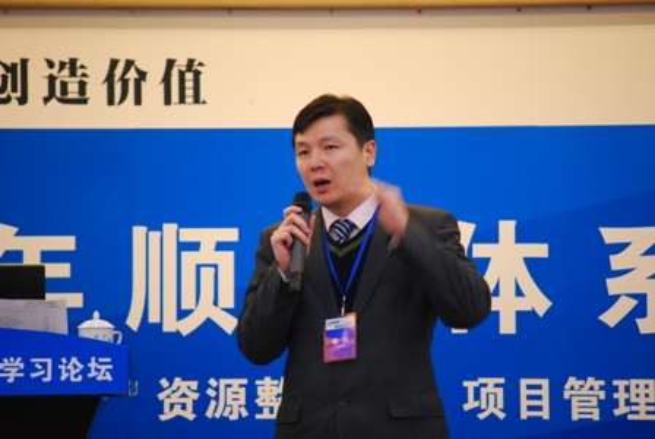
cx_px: 328
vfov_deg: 5.6
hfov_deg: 8.3
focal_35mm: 248
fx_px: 4509
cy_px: 220
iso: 800
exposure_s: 1/15
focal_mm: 165
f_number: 5.3
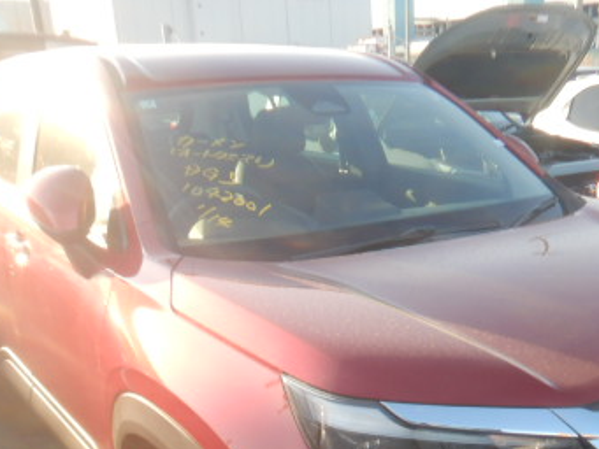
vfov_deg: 30.8
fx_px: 779
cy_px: 403
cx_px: 395
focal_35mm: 45
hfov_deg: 41.6
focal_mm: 4.3
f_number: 2.8
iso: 125
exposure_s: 1/100
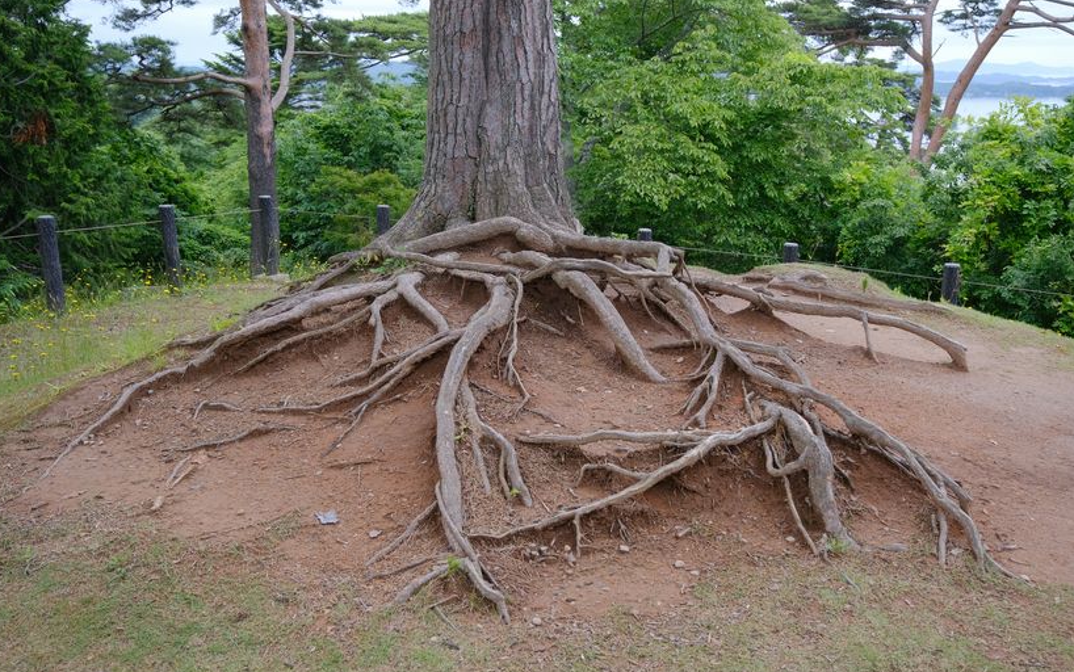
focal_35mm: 31
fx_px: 908
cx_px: 530
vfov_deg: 40.6
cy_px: 337
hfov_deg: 61.2
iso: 400
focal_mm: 20.2
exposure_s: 1/400
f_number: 4
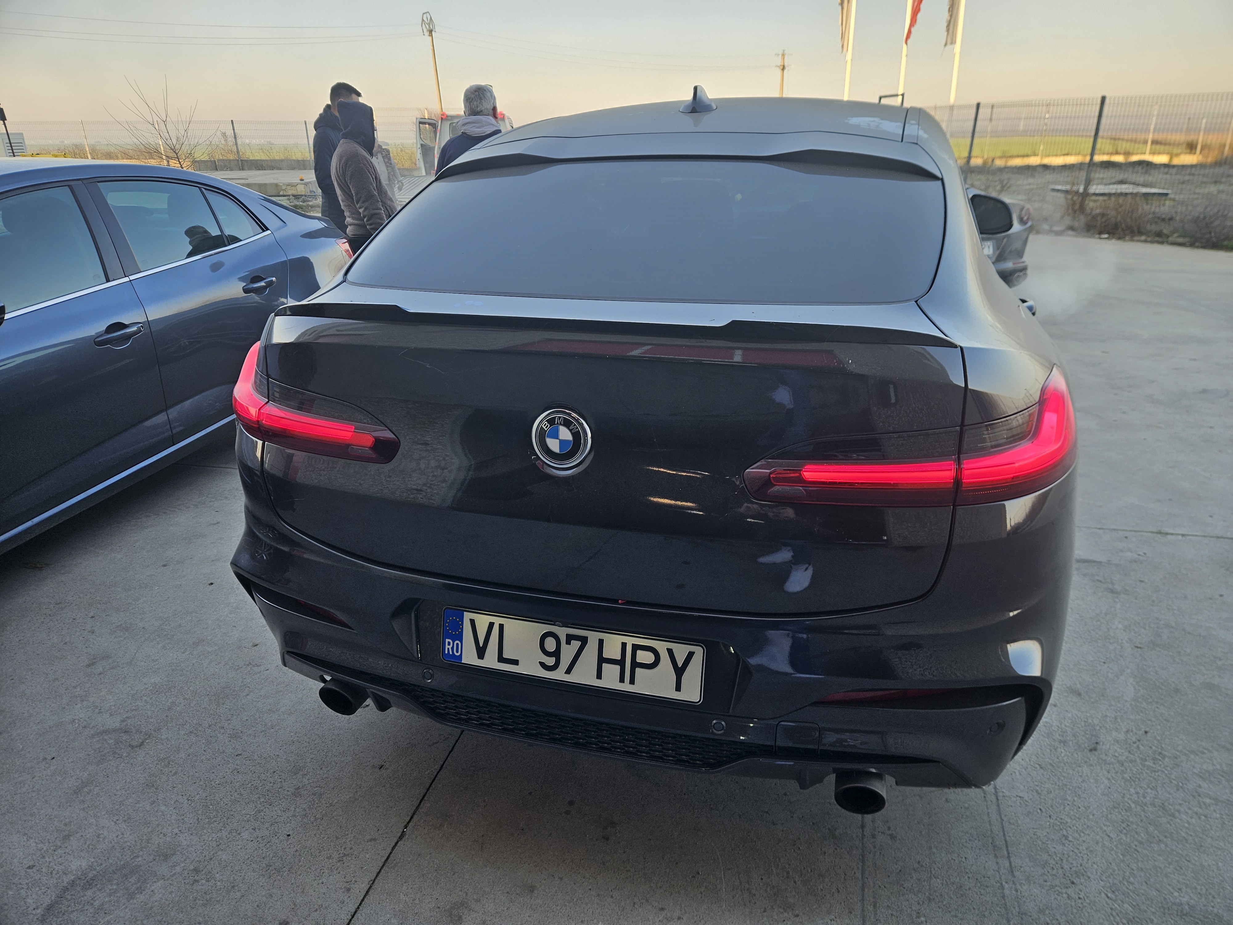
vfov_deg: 58.9
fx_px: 819
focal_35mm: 23
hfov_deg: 73.9
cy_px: 462
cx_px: 616
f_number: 1.8
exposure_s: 1/206
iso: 25
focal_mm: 5.4
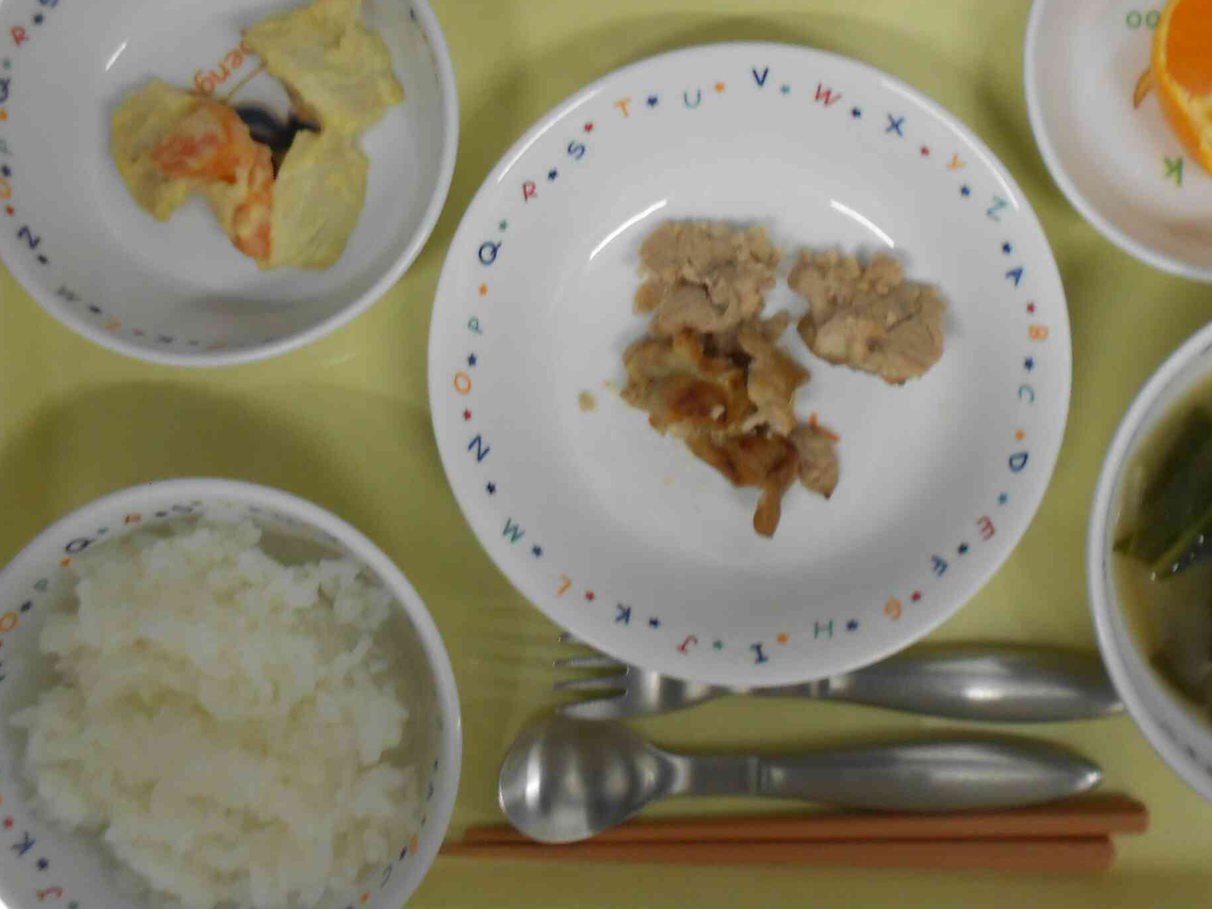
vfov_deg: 38.5
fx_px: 1296
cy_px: 353
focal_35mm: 37
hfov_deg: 50.0
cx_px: 696
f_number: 3.2
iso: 160
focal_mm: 4.6
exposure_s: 1/30
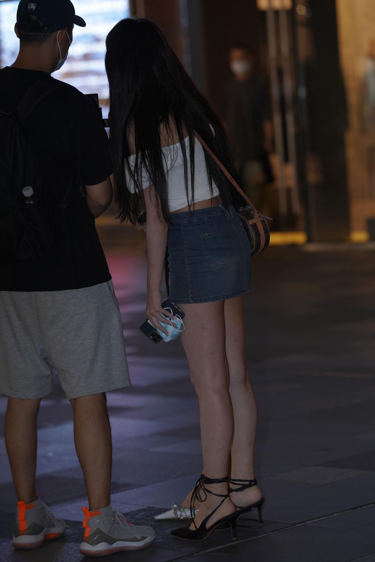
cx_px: 188
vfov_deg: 15.2
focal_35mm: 135
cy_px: 281
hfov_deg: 10.2
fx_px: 2110
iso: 640
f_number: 2.8
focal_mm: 135
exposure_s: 1/125
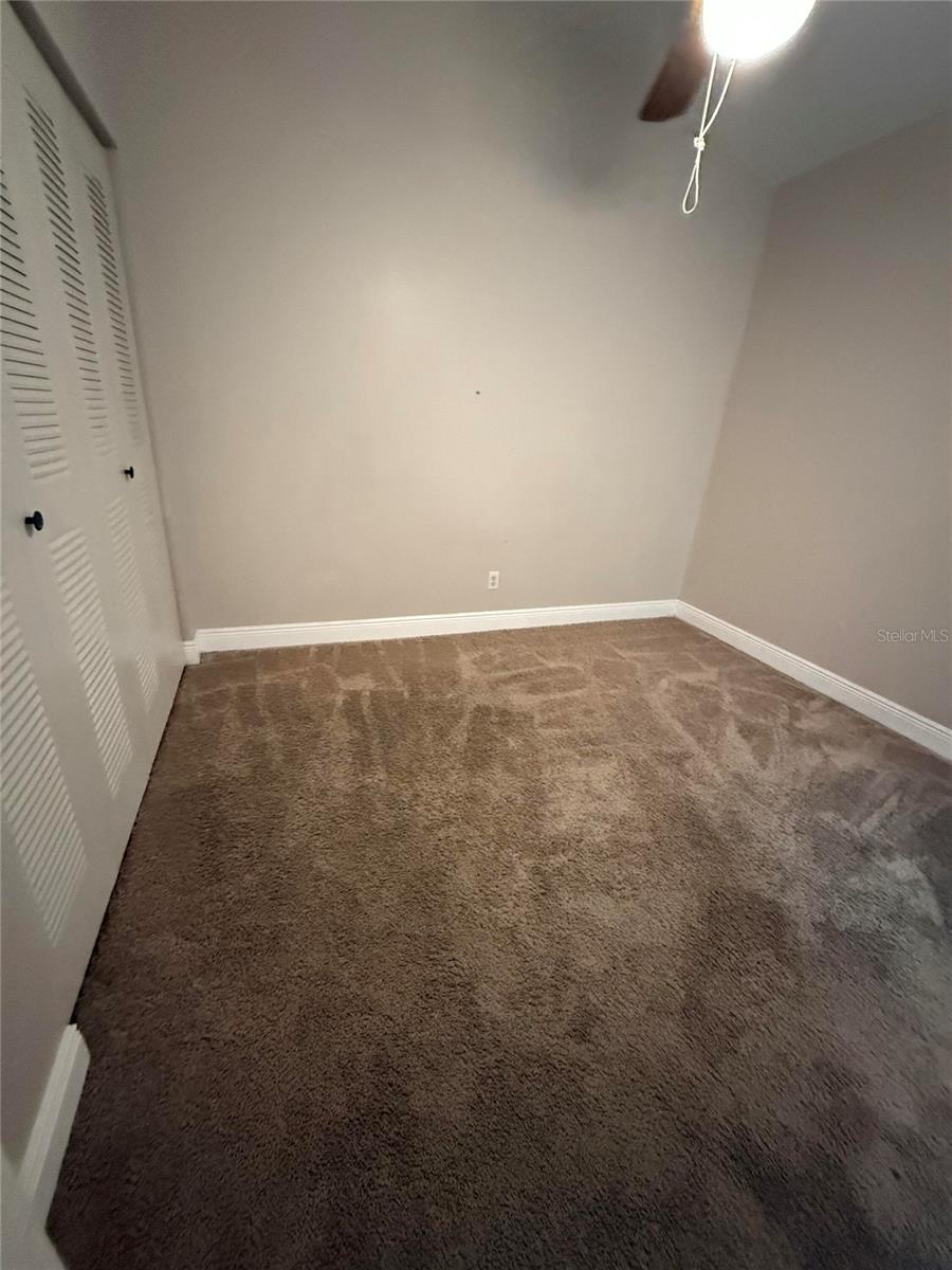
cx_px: 476
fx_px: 513
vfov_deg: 102.1
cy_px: 635
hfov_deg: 85.7
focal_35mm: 14
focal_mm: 2.22
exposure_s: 1/60
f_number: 2.2
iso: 1250
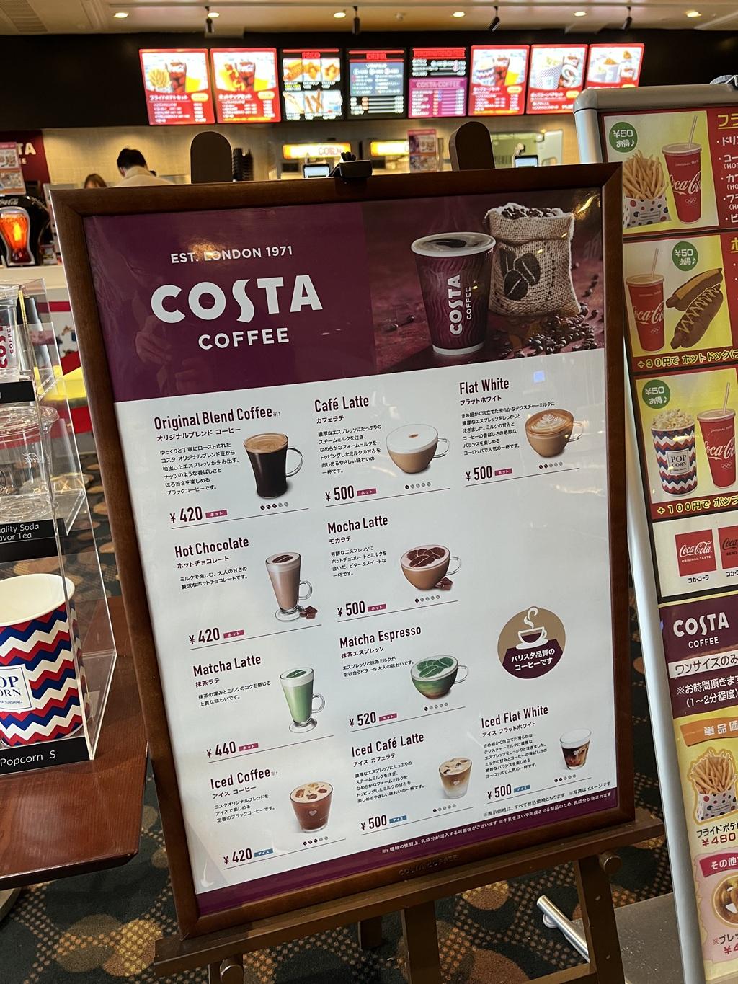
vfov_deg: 67.3
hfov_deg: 53.1
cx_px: 369
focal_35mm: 26
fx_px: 739
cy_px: 492
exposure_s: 1/60
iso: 100
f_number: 1.5
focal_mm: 5.7
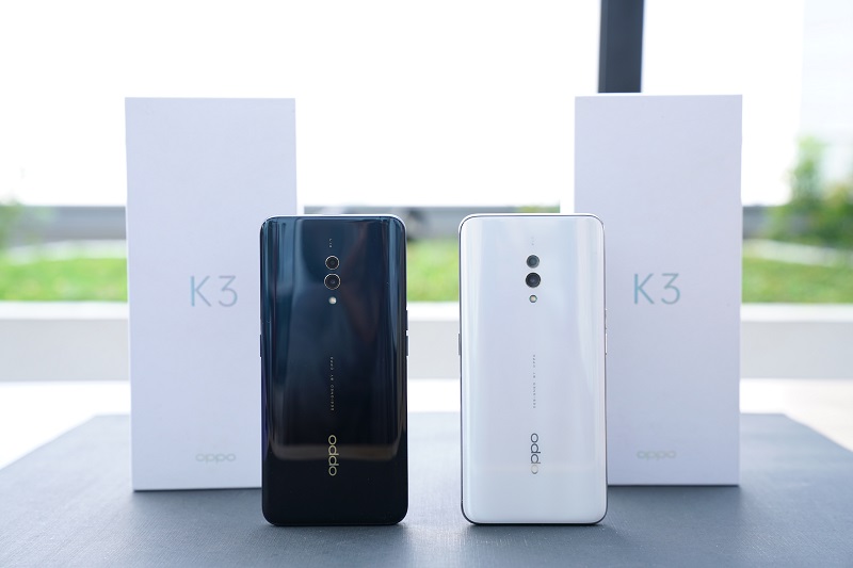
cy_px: 284
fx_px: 1208
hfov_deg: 38.9
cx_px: 426
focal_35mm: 51
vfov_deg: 26.5
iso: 200
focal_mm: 51
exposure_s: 1/80
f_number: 4.5
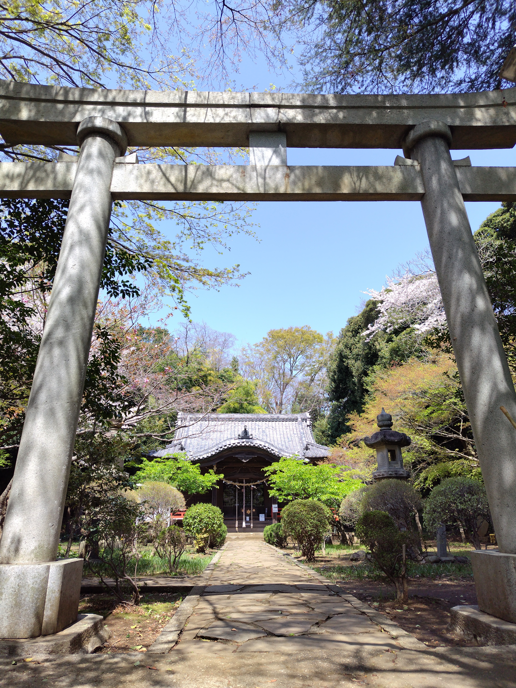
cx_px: 258
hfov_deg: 58.9
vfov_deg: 73.9
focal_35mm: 23
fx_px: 457
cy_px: 344
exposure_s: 1/612
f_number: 1.9
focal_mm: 5.5
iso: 50
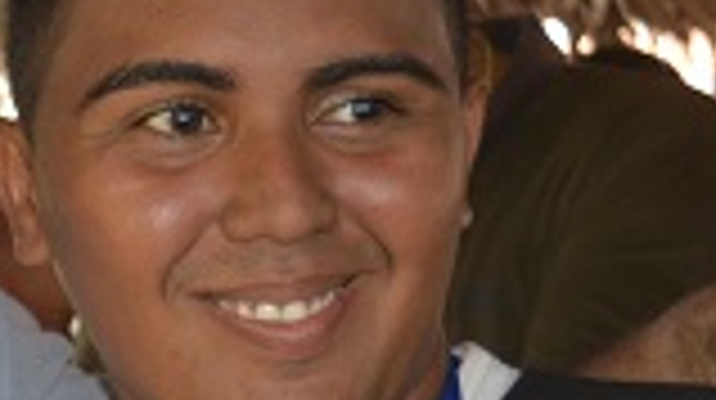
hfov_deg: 11.4
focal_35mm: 184
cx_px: -270
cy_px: 485
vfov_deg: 6.5
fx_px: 3489
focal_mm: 31
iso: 400
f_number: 4.2
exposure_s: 1/60
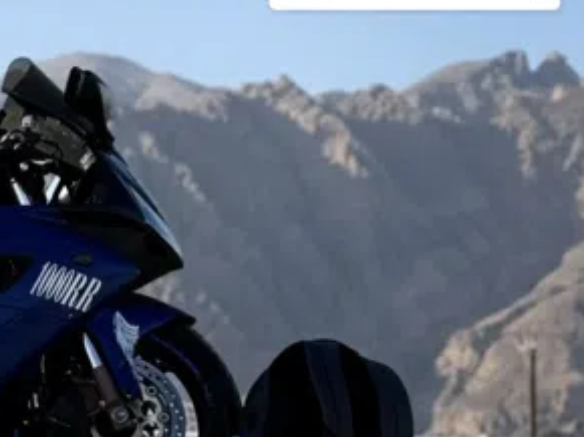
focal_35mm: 106
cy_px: 300
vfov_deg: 13.9
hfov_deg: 18.0
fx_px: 1787
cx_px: -34
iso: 80
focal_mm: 6.76
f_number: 1.78
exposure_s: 1/4098
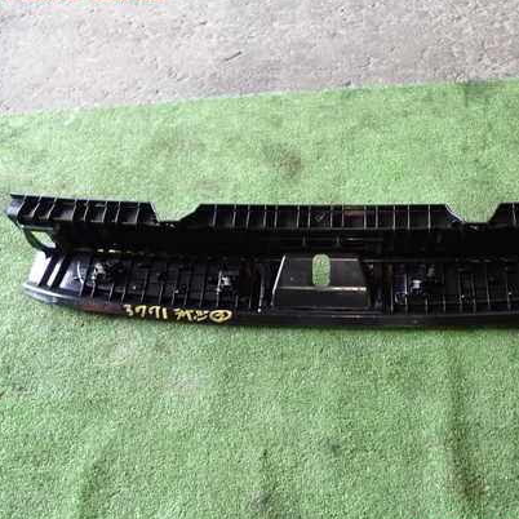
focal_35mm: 33
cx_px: 316
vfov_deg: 49.7
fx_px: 560
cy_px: 265
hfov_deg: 49.4
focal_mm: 4.5
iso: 500
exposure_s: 1/30
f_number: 2
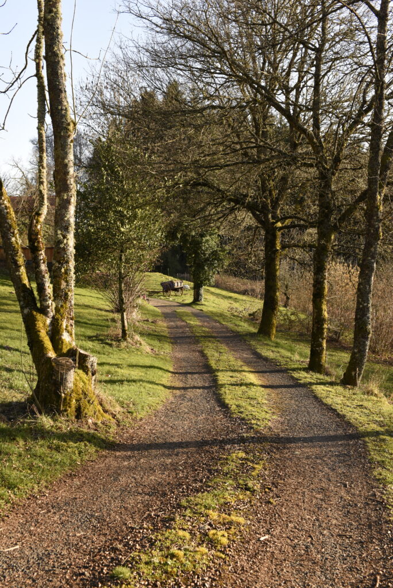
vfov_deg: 54.4
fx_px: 572
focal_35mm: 35
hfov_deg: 37.9
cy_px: 294
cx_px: 196
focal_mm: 35
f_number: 7.1
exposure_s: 1/100
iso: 160
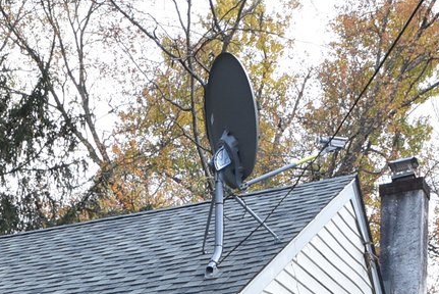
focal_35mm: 68
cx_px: 125
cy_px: 550
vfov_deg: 16.4
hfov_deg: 29.3
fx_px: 830
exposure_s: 1/250
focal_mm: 11.5
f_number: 8
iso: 800
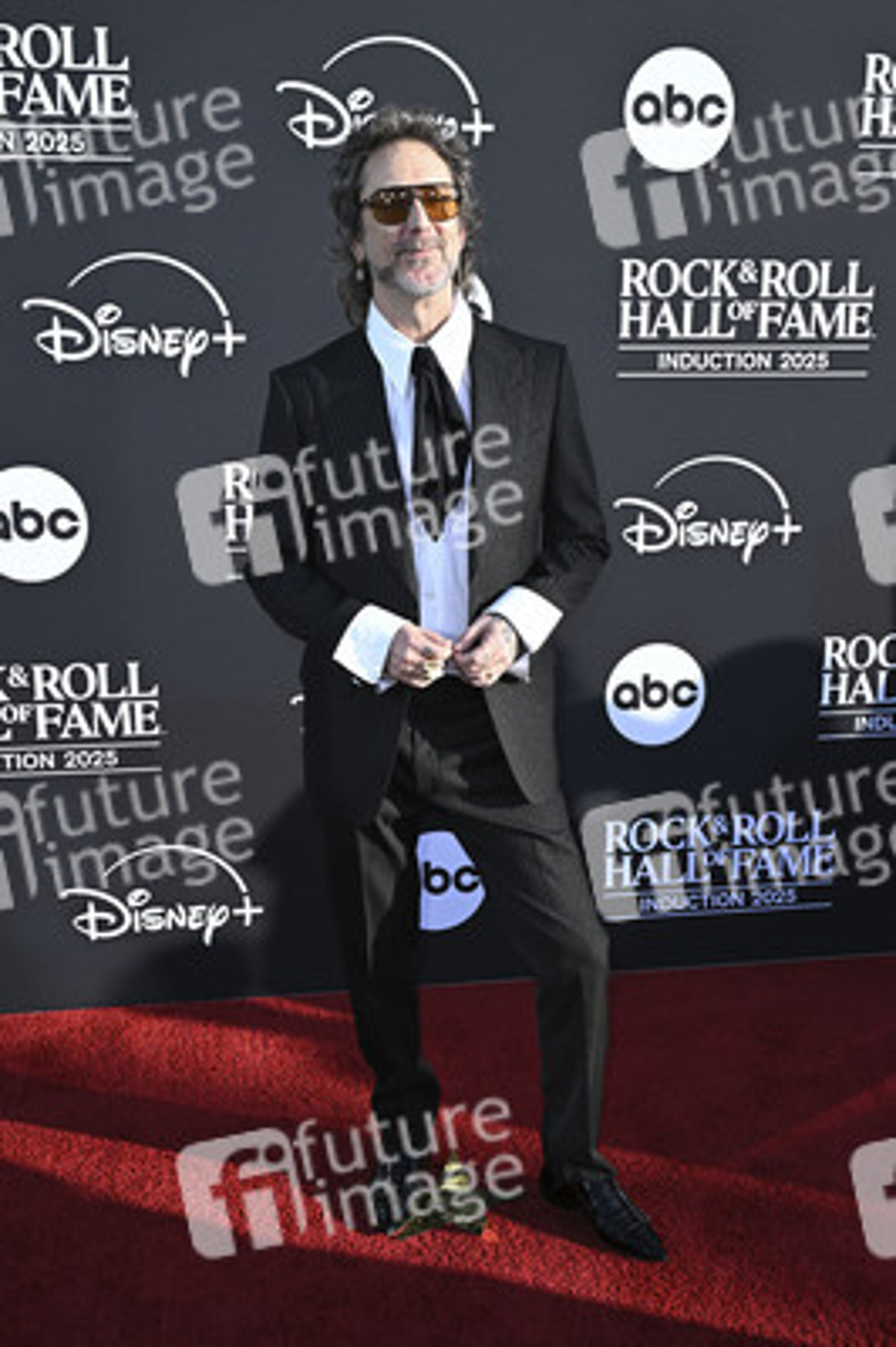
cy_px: 674
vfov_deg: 53.2
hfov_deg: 36.8
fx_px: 1346
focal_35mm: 36
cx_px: 448
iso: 250
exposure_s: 1/320
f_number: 8
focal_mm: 36
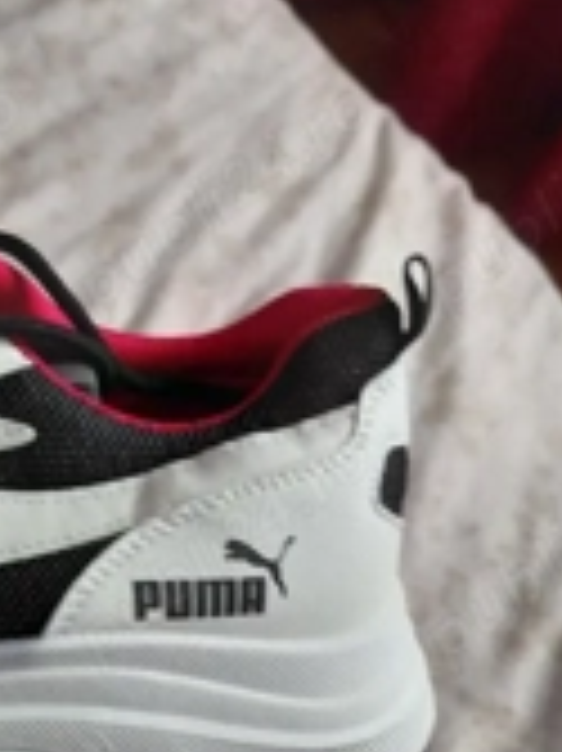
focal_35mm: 60
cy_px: 603
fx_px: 1300
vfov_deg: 31.4
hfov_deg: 23.1
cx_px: -36
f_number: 1.8
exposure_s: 1/60.2
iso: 400
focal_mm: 4.69
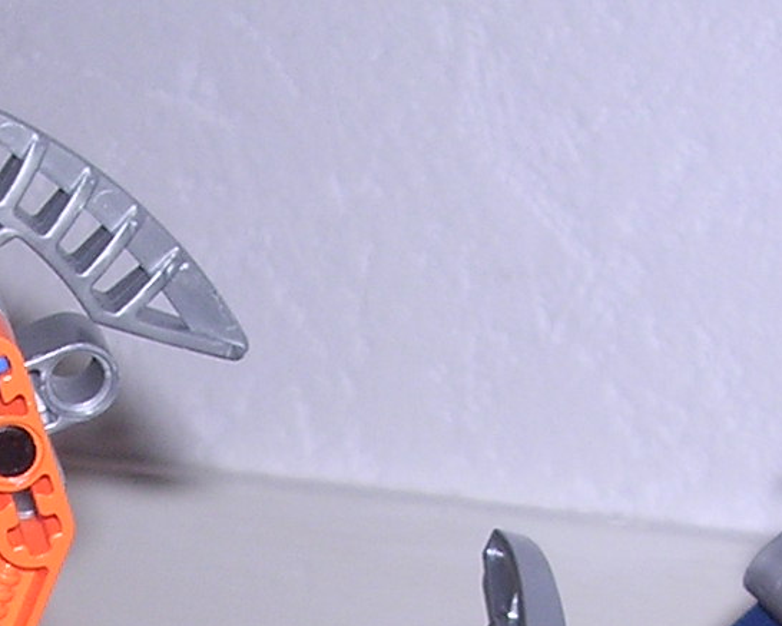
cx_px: 126
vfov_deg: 10.7
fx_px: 3218
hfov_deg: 13.8
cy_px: 963
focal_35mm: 139
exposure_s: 1/60.1
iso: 100
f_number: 2.8
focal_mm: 5.8
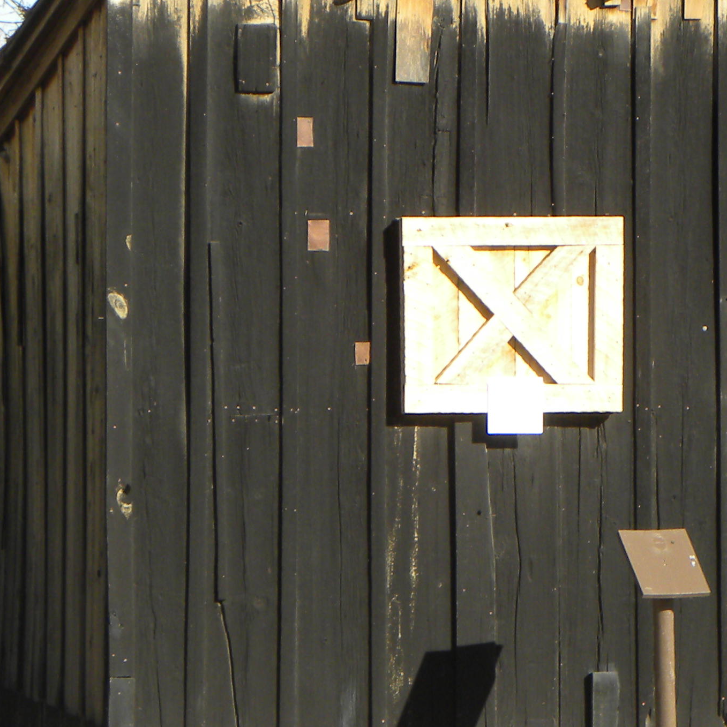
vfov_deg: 4.2
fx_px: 10027
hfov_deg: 4.2
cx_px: 581
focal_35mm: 422
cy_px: 316
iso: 64
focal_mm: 28.8
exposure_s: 1/221
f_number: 5
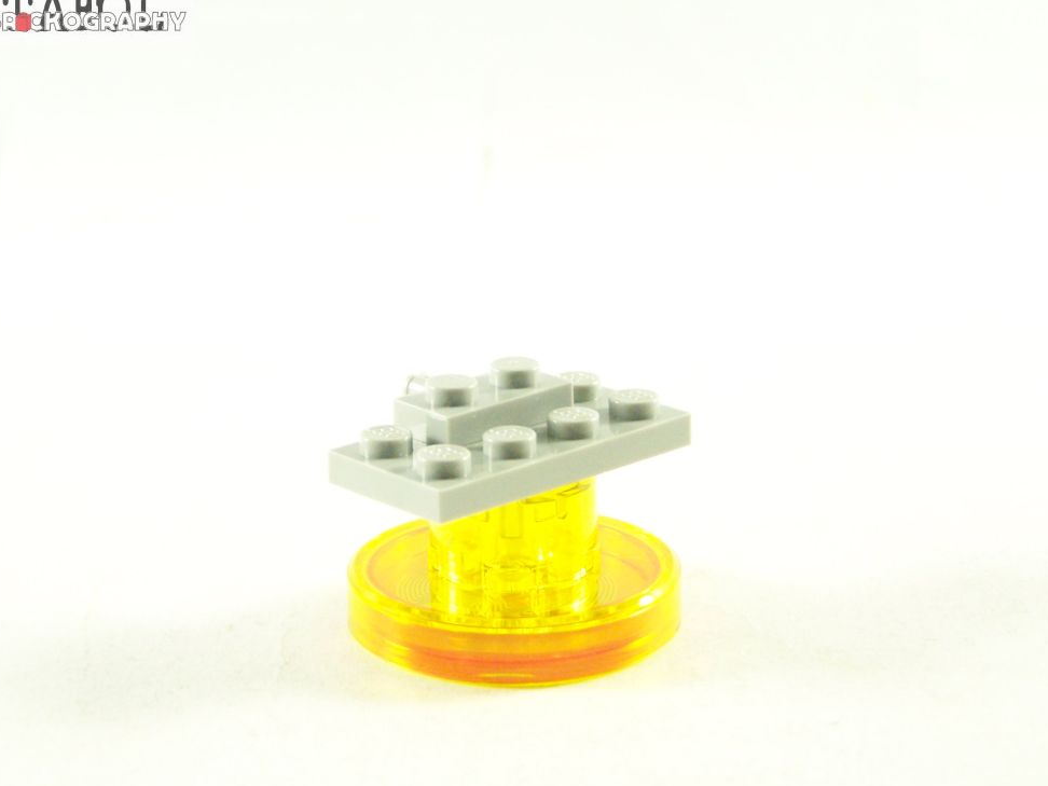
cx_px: 519
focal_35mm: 99
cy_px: 378
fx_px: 2997
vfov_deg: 14.9
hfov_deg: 19.8
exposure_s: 1/60
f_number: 3.2
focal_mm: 15.6
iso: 400
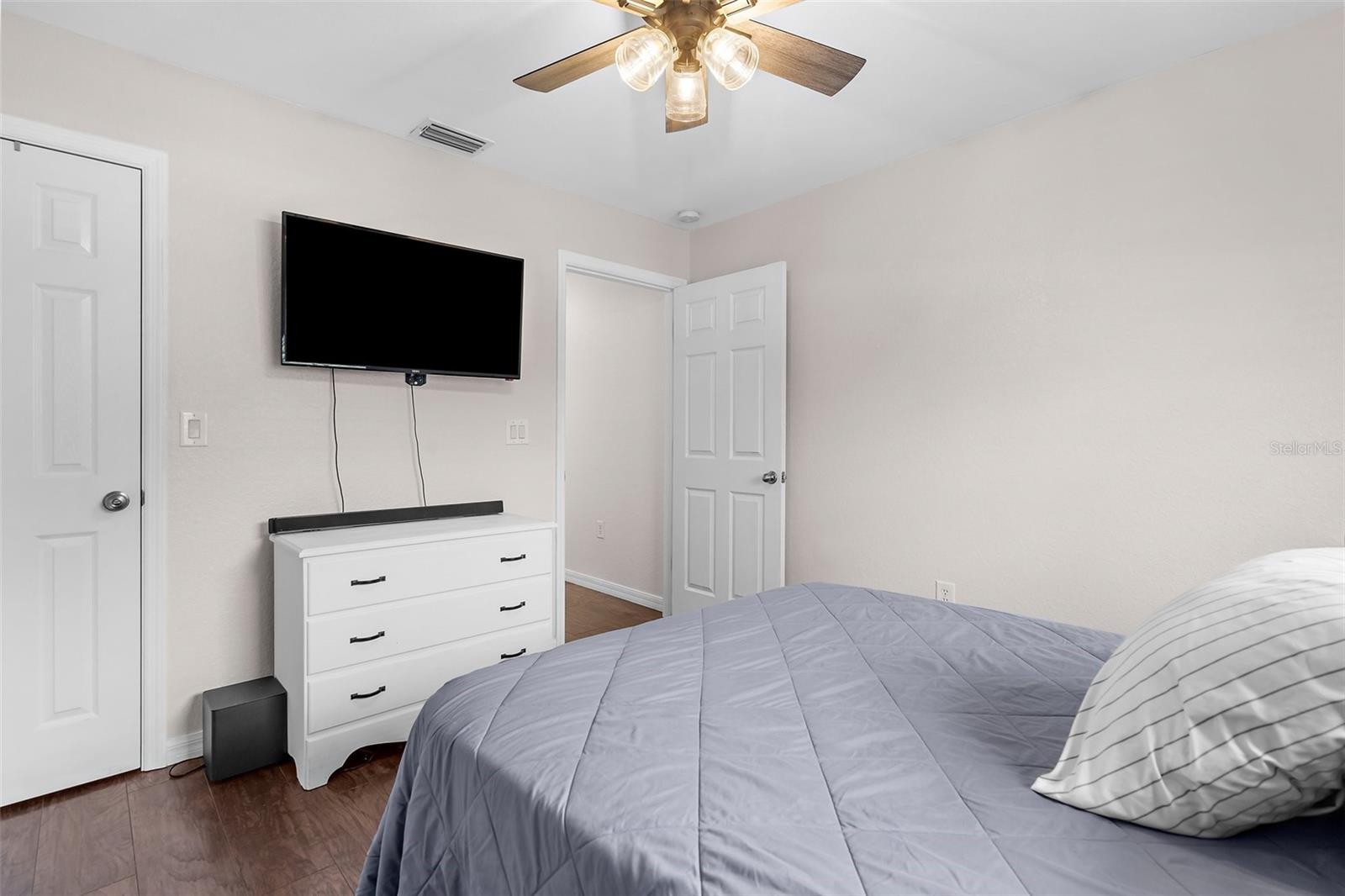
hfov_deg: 96.7
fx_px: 598
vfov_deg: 73.7
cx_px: 672
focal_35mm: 16
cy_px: 448
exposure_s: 1/60
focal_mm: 16
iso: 400
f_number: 8
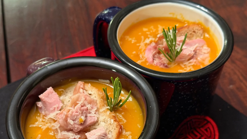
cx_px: 122
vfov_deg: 22.2
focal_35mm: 54
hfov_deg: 38.5
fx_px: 354
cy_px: 91
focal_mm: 6.76
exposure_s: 1/30
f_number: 1.78
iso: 640
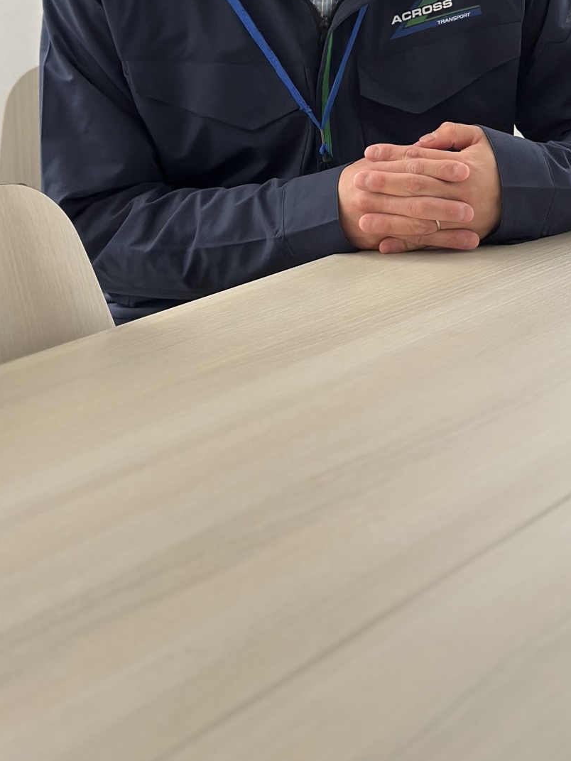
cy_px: 106
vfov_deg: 22.3
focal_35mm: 86
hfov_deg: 16.9
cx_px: 509
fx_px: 1891
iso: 80
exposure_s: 1/1199
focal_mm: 6.86
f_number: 1.78
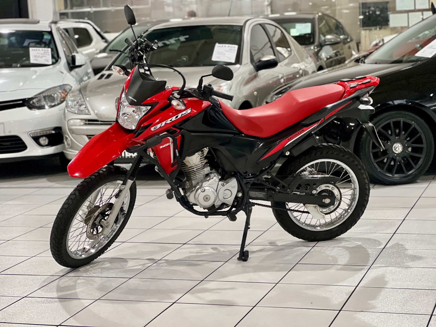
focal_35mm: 77
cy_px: 164
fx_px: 970
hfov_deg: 25.3
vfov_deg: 19.1
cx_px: 218
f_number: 2.8
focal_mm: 9
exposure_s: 1/40
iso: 400
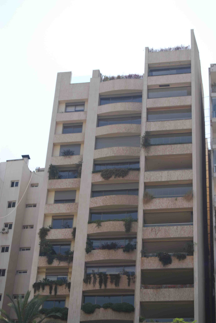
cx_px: 108
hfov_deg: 18.2
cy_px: 162
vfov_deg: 27.0
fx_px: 673
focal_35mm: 75
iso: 100
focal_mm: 50
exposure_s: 1/200
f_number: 7.1
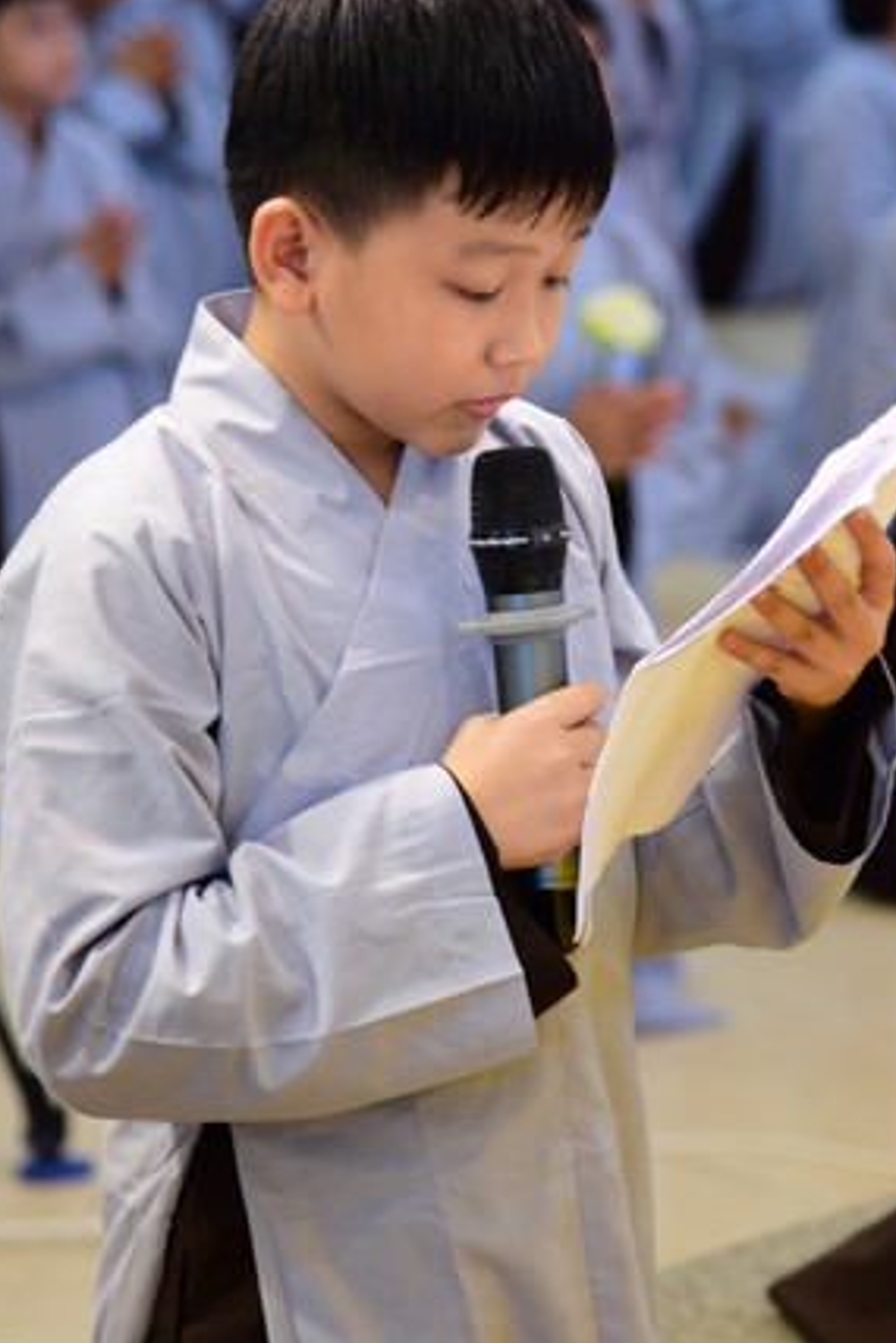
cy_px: 660
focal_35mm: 160
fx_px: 5968
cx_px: 462
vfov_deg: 12.8
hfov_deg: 8.6
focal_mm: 105
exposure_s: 1/40
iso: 800
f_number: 4
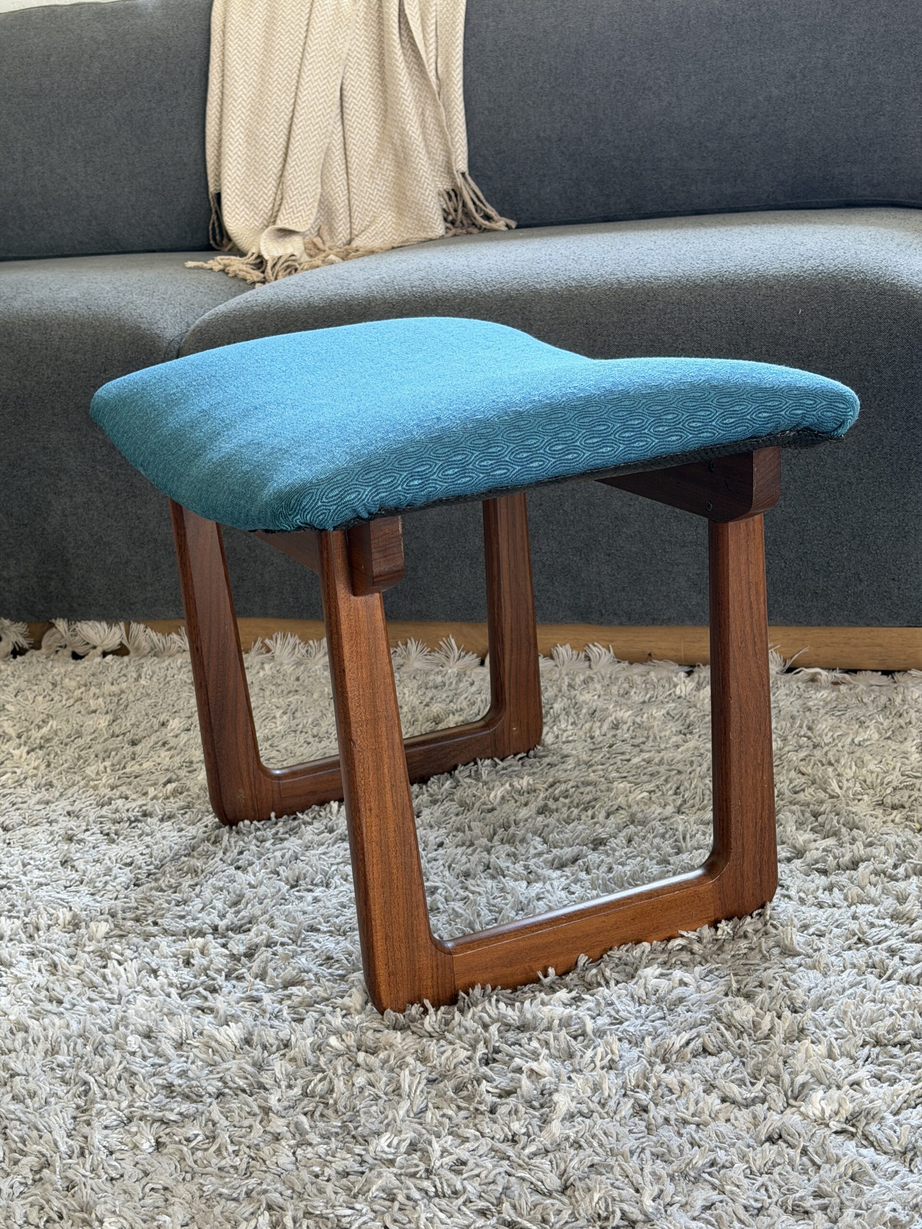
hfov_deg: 30.3
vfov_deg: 39.7
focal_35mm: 48
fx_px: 1705
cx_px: 461
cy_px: 614
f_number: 1.78
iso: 160
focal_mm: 6.76
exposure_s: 1/60
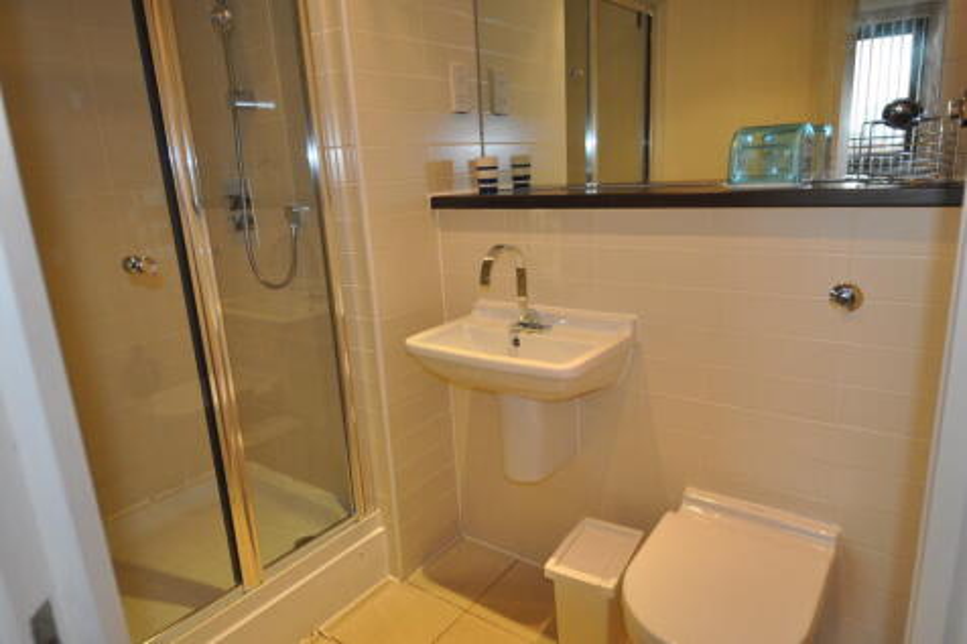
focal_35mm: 22
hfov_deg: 77.3
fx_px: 604
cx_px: 484
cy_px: 322
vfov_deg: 56.1
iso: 800
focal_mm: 15
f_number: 4
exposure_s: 1/80
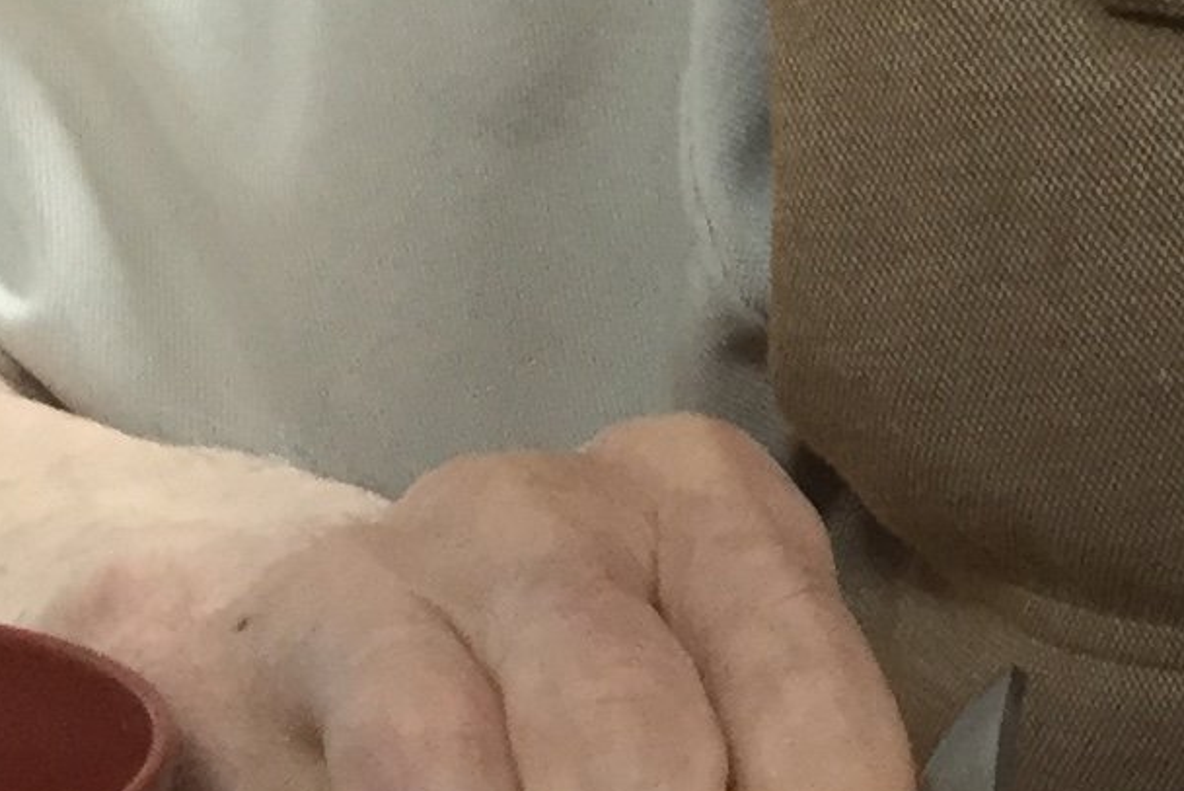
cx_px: 1203
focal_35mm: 173
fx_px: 5692
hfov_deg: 11.7
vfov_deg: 7.8
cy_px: -413
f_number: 2.4
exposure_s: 1/30
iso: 80
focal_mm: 3.3
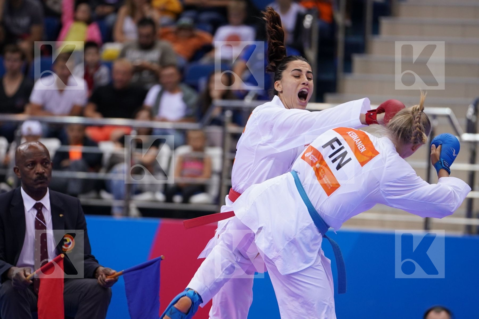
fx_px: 3991
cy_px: 160
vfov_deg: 4.6
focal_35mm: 300
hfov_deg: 6.9
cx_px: 240
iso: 1250
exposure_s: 1/1000
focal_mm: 200
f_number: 2.8
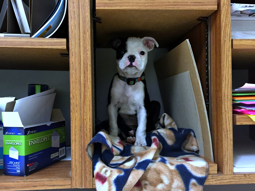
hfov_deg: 61.7
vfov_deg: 48.2
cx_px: 128
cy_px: 96
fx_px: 214
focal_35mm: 29
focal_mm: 4.15
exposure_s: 1/17
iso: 250
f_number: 2.2
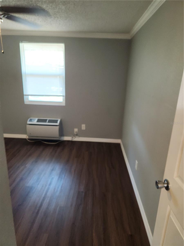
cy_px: 123
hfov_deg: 58.9
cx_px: 92
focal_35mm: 23
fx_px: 163
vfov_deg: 73.9
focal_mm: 5.4
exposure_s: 1/40
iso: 250
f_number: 1.8
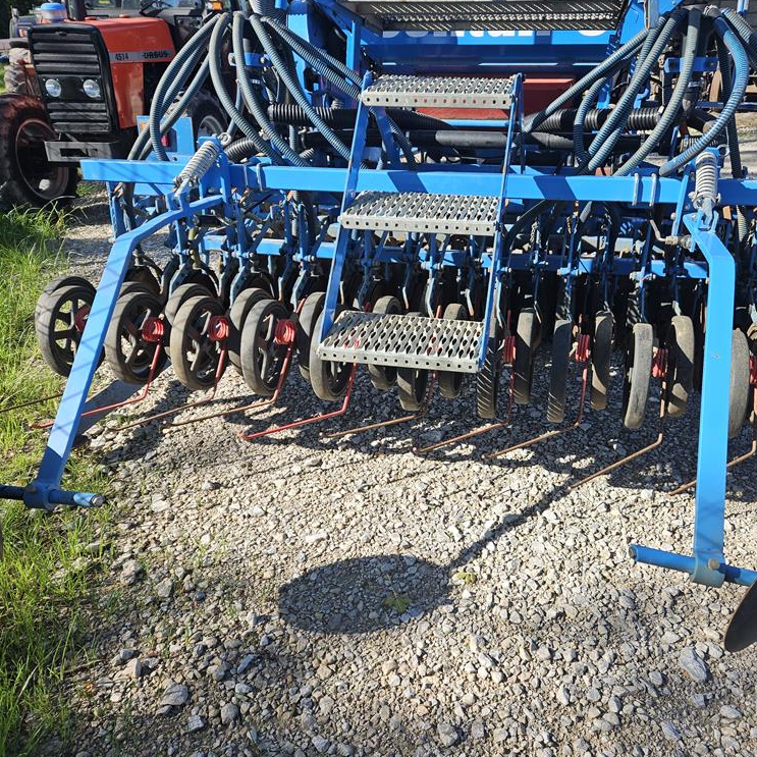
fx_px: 693
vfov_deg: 57.3
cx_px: 442
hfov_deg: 57.0
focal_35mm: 28
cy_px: 379
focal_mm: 5.4
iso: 25
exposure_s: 1/829
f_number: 1.8
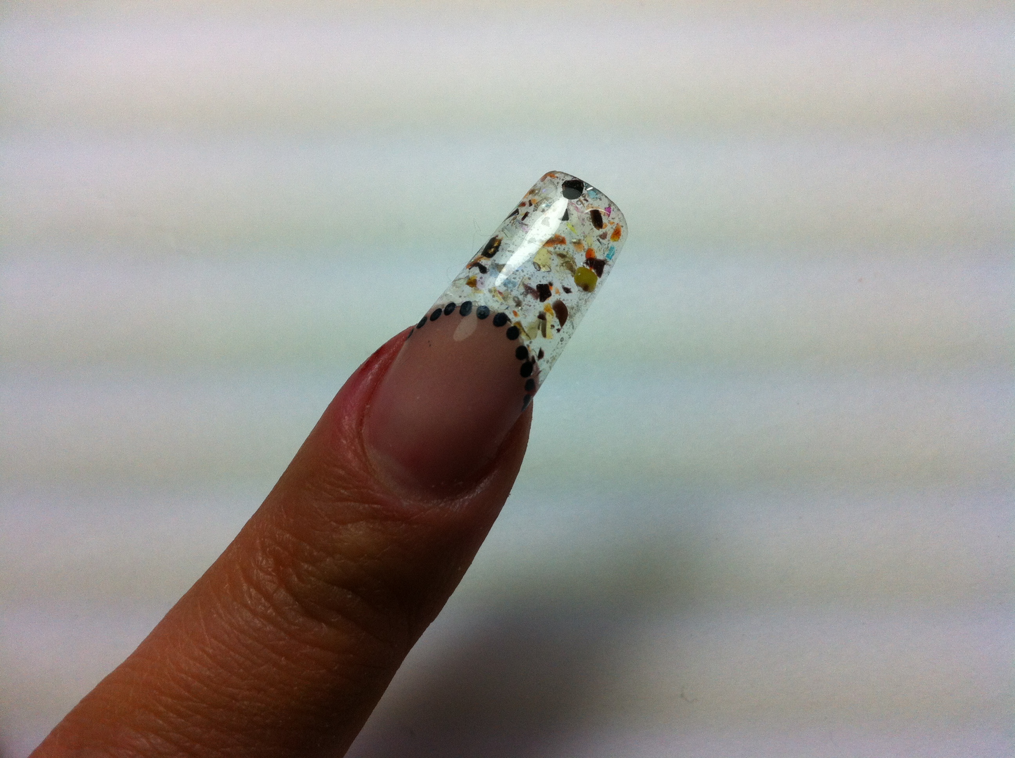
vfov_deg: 40.6
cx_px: 508
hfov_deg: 52.7
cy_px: 379
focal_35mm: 35
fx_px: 1025
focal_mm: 3.85
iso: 80
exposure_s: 1/311
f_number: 2.8
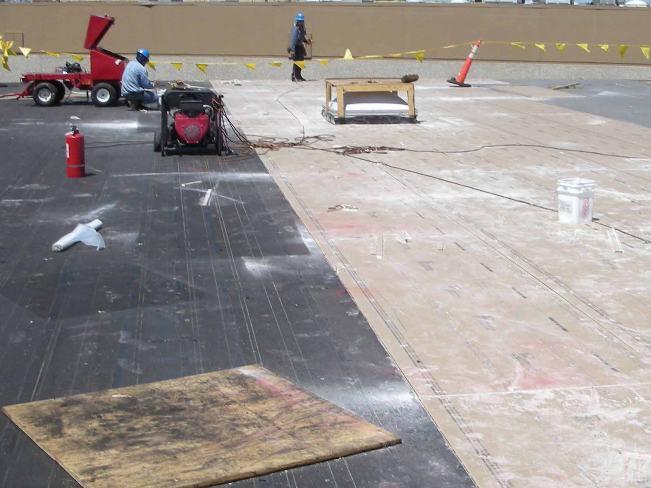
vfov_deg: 22.9
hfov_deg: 30.0
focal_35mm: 64
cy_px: 201
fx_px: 1204
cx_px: 438
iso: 50
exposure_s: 1/143
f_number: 7.9
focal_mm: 5.8
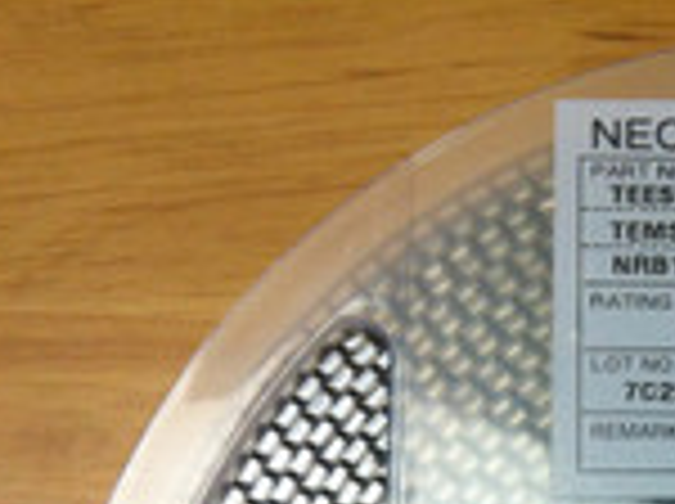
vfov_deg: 11.9
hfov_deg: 16.0
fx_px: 2278
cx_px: 882
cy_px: 835
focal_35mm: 117
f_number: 2.8
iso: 80
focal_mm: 3.85
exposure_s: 1/33
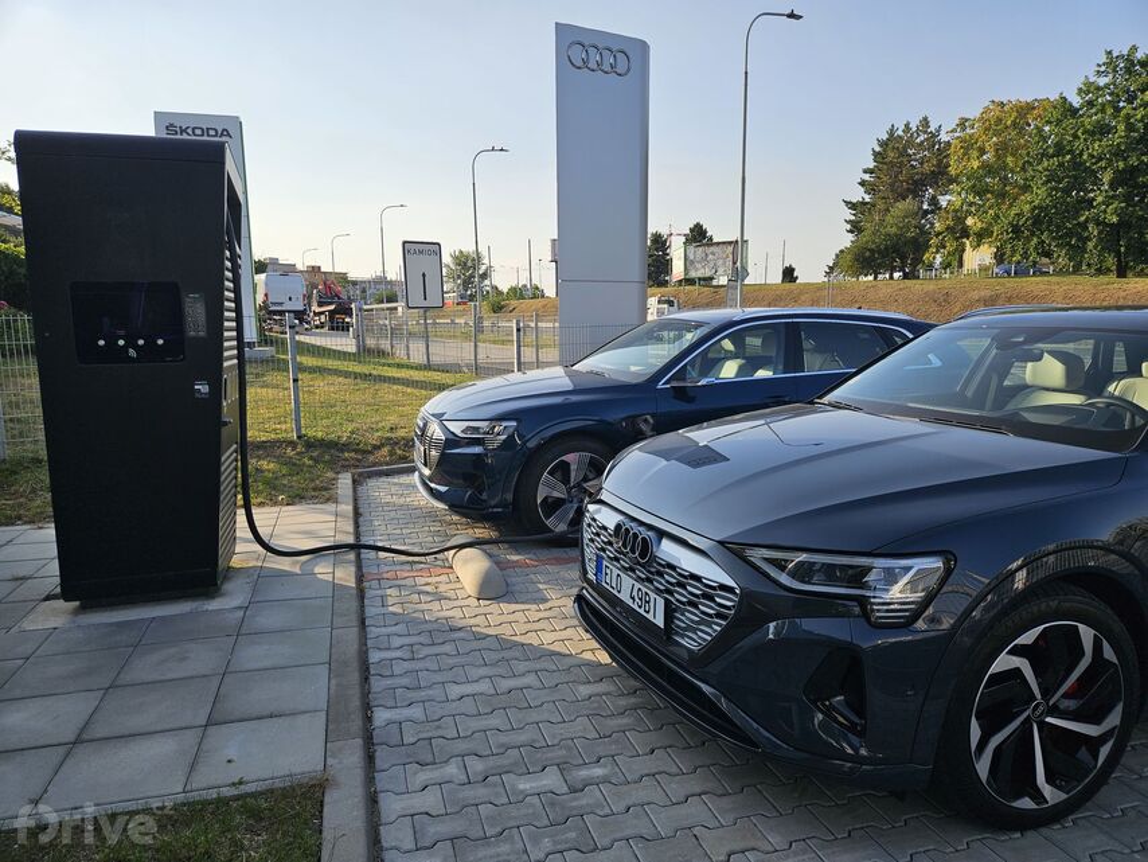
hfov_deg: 73.9
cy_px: 431
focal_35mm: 23
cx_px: 574
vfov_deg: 58.9
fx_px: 763
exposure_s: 1/1238
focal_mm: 5.4
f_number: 1.8
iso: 25
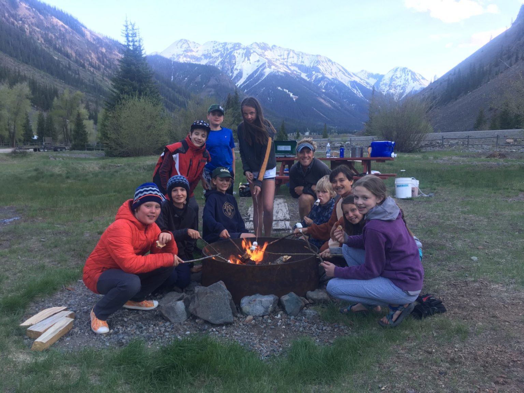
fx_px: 439
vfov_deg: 48.2
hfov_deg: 61.7
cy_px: 196
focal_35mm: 29
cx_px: 262
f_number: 2.2
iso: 32
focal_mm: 4.15
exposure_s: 1/60
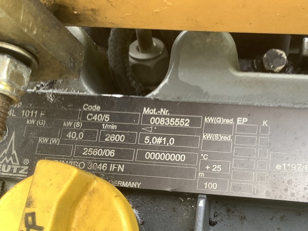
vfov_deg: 33.3
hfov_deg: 43.1
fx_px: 382
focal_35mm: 43
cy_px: 151
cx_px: 213
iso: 80
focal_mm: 3.3
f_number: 2.4
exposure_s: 1/100
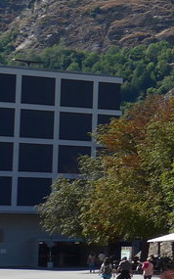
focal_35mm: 152
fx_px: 1154
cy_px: 120
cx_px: 522
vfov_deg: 13.8
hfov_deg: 7.6
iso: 80
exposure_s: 1/1000
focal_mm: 7
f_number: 2.8
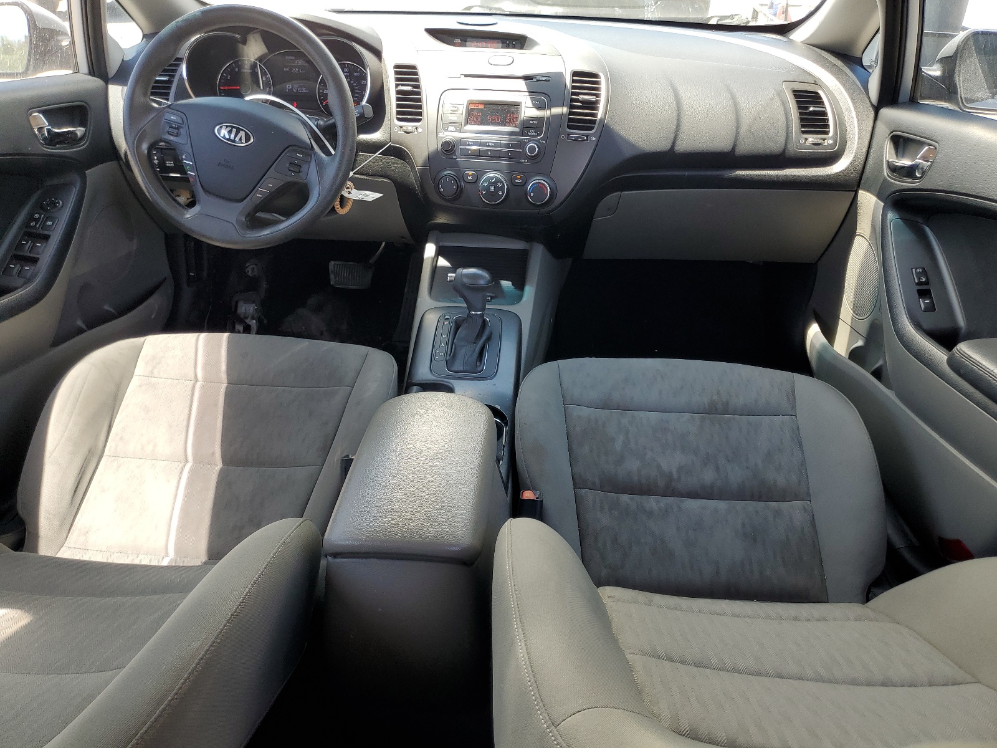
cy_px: 374
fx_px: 749
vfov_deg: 53.1
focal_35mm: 26
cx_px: 498
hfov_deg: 67.3
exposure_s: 1/233
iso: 50
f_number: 1.5
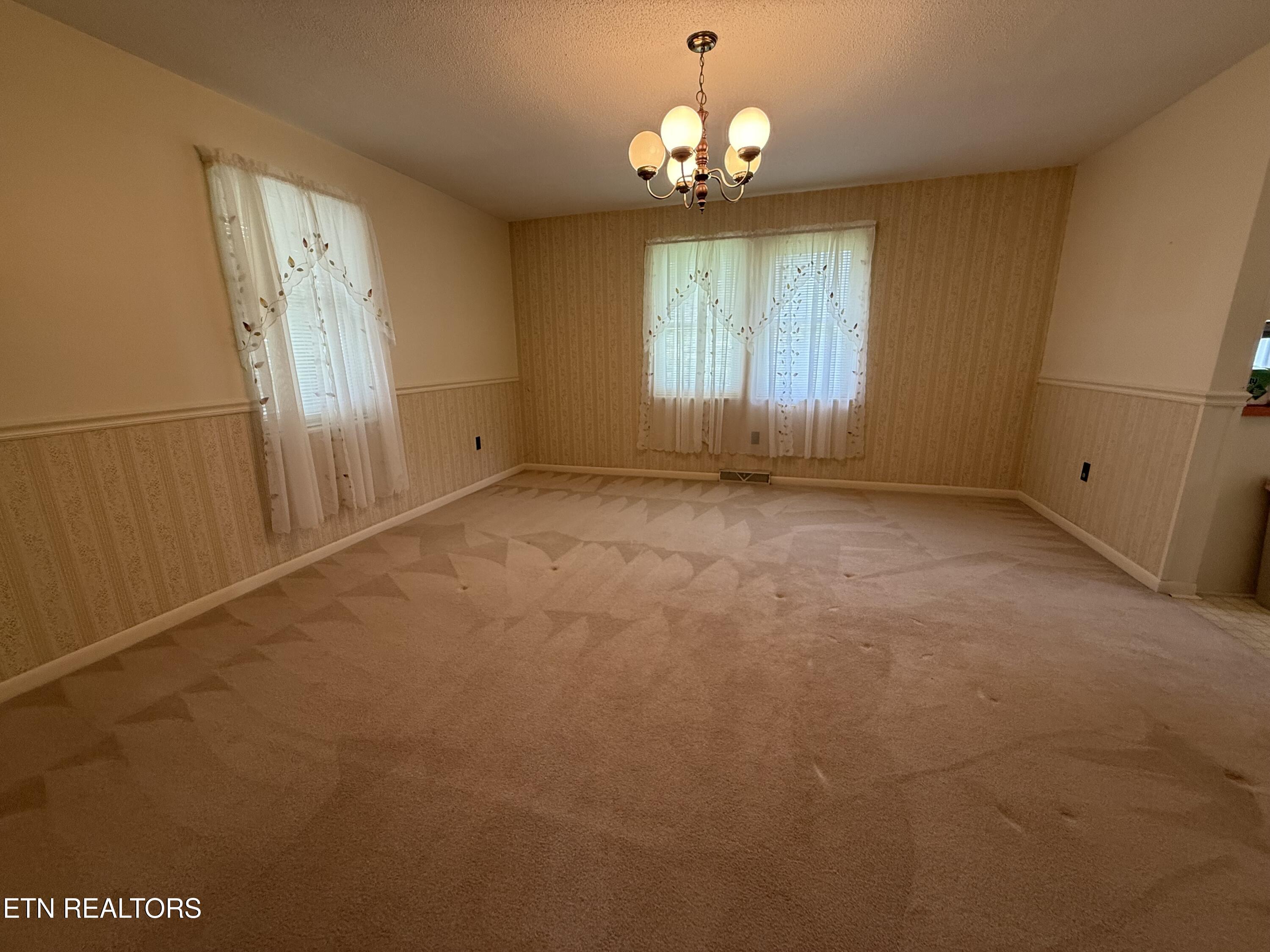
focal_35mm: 14
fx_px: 514
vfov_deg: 85.7
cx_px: 635
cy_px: 476
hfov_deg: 102.1
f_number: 2.2
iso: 200
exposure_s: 1/120
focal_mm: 2.22
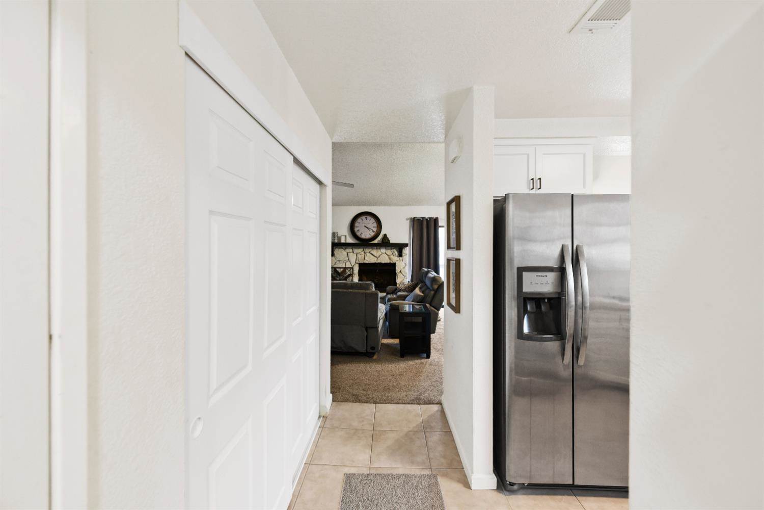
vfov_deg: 81.2
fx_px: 297
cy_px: 255
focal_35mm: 14
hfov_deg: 104.3
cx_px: 382
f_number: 4
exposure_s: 1/60
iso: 720
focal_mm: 14
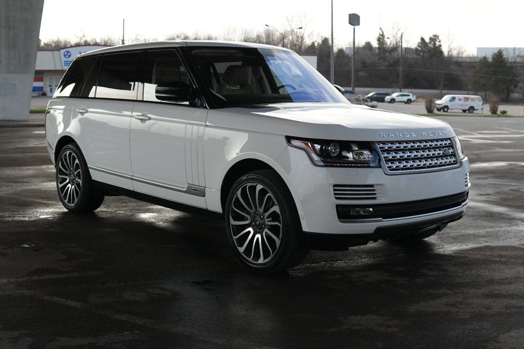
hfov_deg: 43.6
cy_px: 174
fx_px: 655
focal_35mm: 45
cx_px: 262
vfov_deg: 29.8
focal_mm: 30
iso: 1600
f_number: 3.5
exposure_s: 1/160
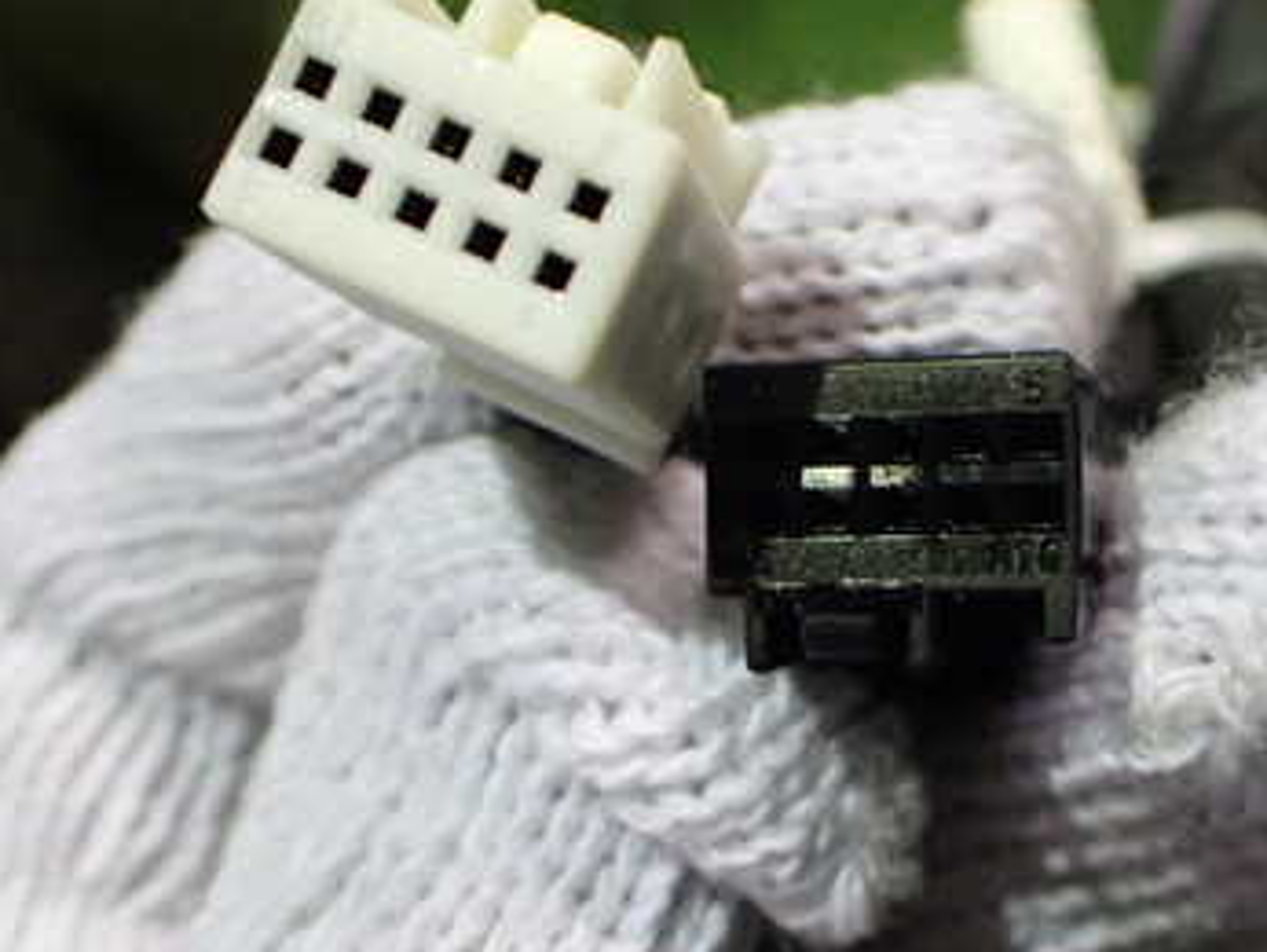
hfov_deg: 36.4
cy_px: 494
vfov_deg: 28.1
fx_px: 1905
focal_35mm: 52
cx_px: 850
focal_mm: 5.4
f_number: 2.3
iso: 800
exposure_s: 1/50
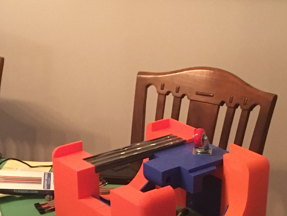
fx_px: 755
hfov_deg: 21.5
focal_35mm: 91
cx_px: 153
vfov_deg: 16.1
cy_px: 186
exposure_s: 1/15
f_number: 2.2
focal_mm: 4.15
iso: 320
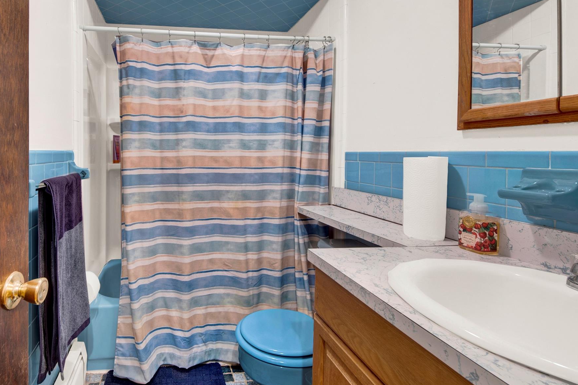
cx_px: 277
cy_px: 190
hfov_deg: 100.8
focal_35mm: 15
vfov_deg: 77.8
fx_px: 239
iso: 100
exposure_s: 1.6
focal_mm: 8.5
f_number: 8
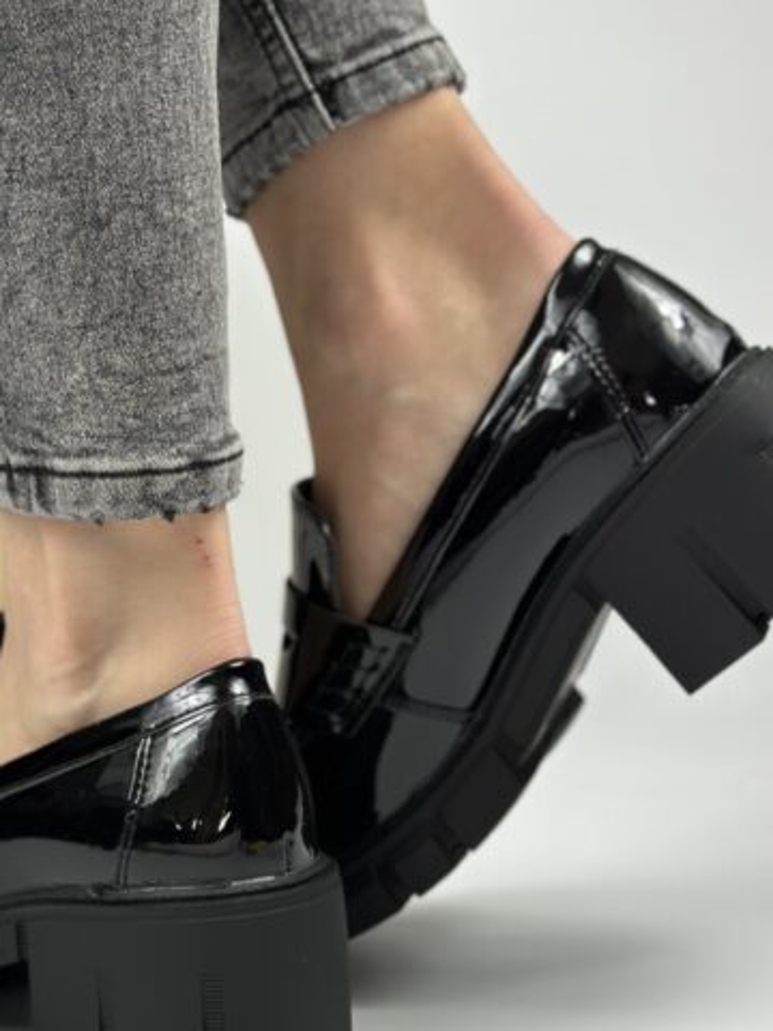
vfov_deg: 24.4
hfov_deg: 18.4
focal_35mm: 80
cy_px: 619
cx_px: 301
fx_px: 2382
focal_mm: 6.86
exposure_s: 1/944
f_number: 1.78
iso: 80
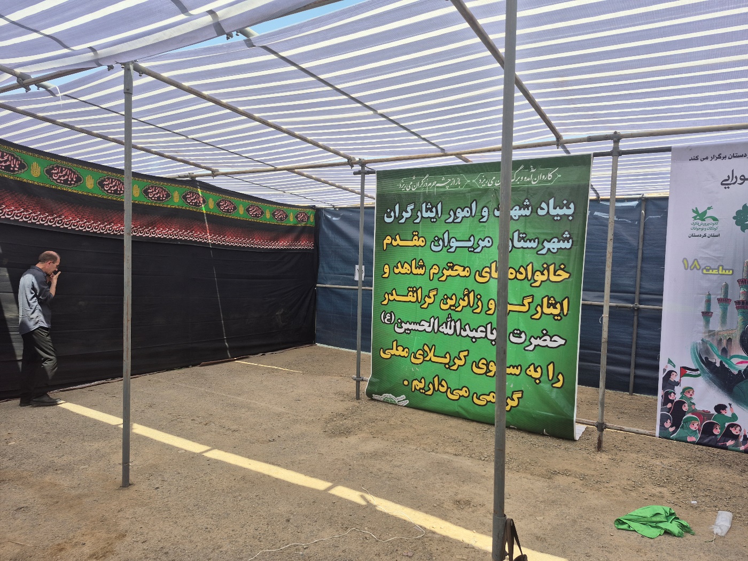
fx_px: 497
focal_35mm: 23
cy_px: 280
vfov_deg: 58.9
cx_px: 374
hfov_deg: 73.9
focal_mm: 5.4
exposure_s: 1/714
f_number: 1.8
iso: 25
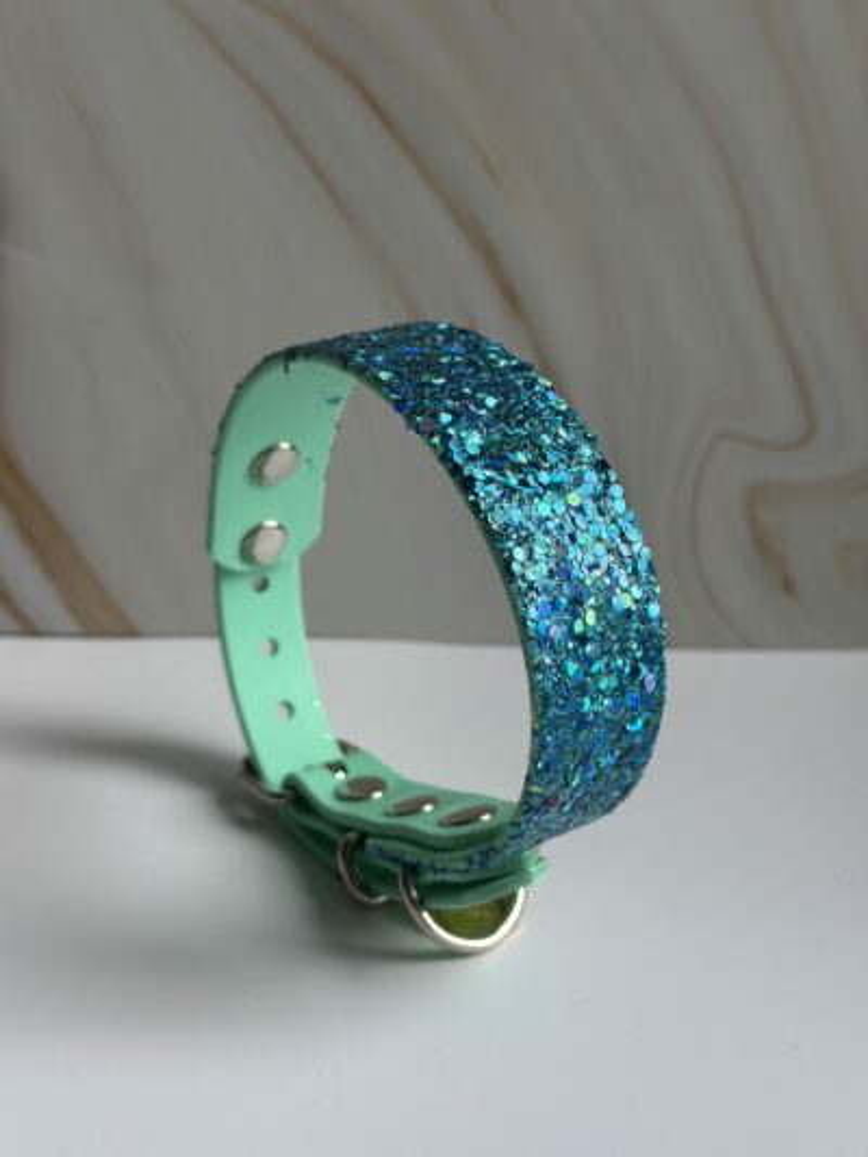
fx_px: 1604
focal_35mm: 48
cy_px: 578
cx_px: 434
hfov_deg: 30.3
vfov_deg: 39.6
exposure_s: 1/272
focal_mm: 6.86
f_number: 1.78
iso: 80
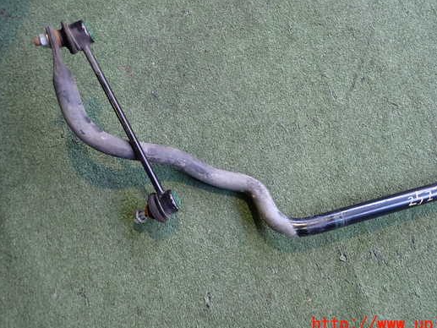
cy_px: 145
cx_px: 249
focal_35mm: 29
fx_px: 366
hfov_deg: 61.4
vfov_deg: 48.2
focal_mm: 4.5
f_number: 2
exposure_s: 1/40
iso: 200
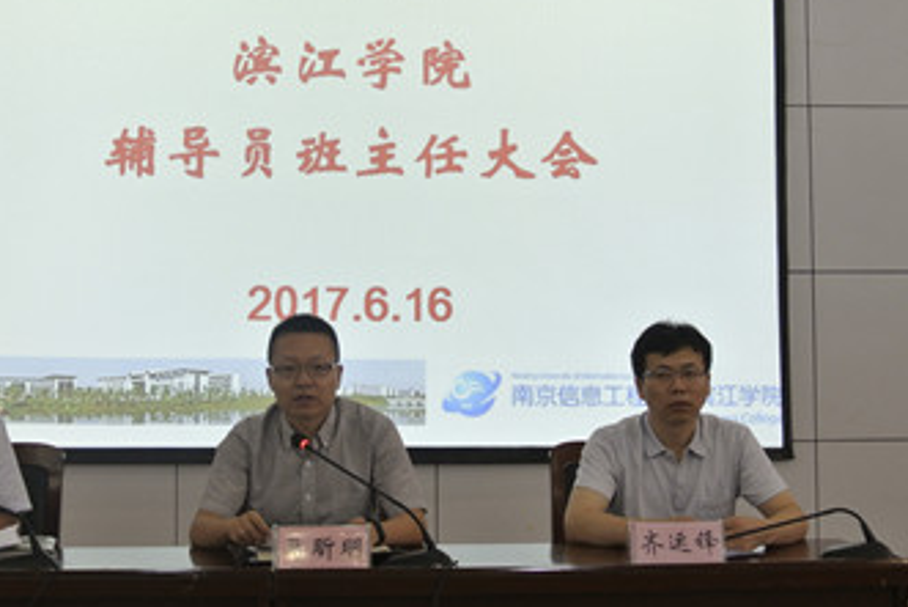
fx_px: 1438
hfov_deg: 35.0
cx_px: 403
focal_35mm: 57
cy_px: 273
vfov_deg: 23.8
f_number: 4
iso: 400
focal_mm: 14
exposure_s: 1/40
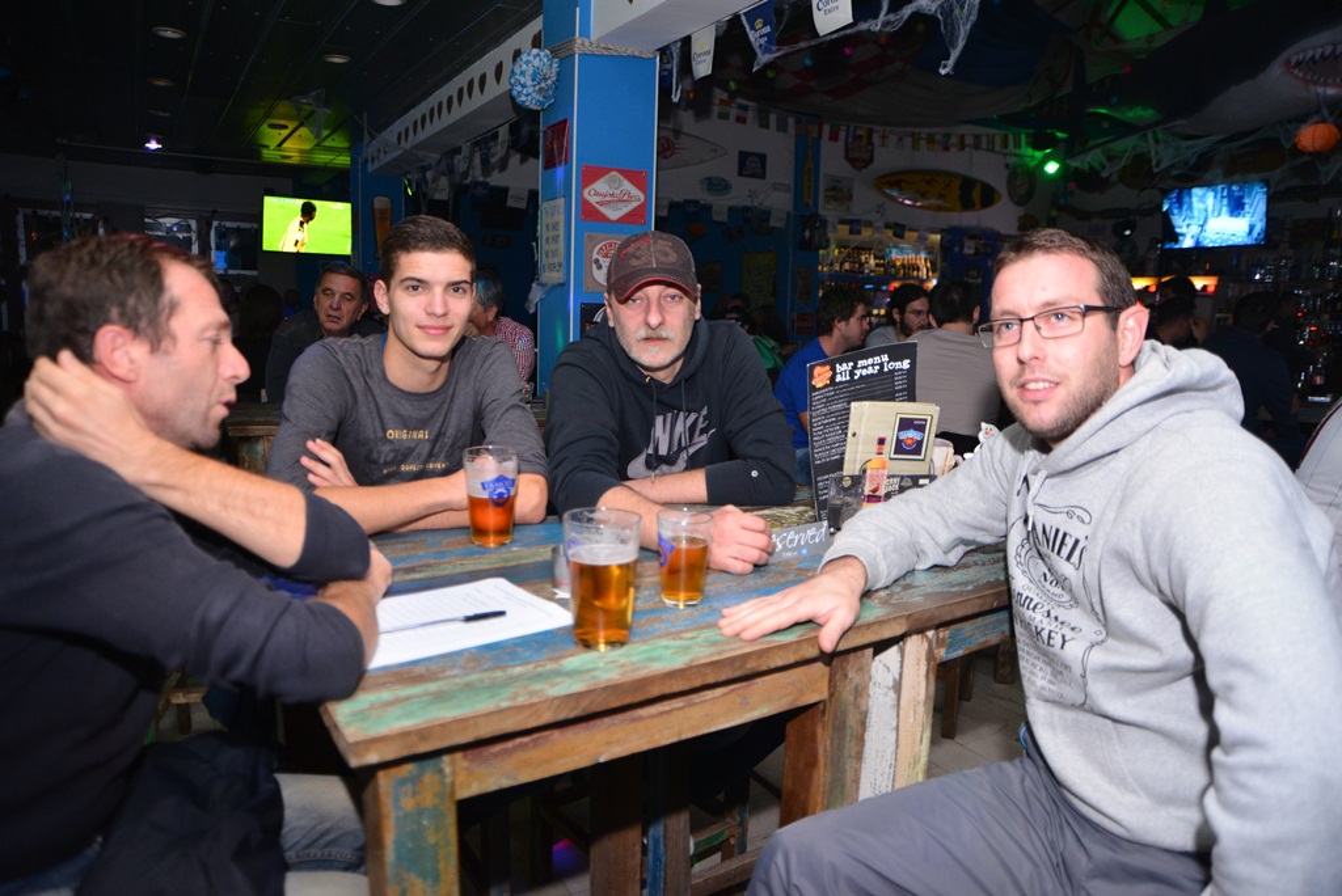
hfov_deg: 73.7
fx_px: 895
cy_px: 448
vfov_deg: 53.2
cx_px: 671
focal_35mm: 24
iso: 1250
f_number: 3.5
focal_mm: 24
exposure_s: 1/80
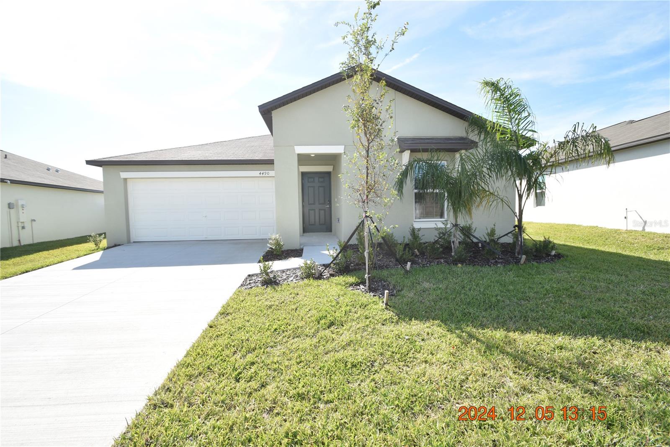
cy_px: 224
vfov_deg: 77.3
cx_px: 335
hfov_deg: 100.4
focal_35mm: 15
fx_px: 279
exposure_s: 1/320
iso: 200
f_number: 9
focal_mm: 10
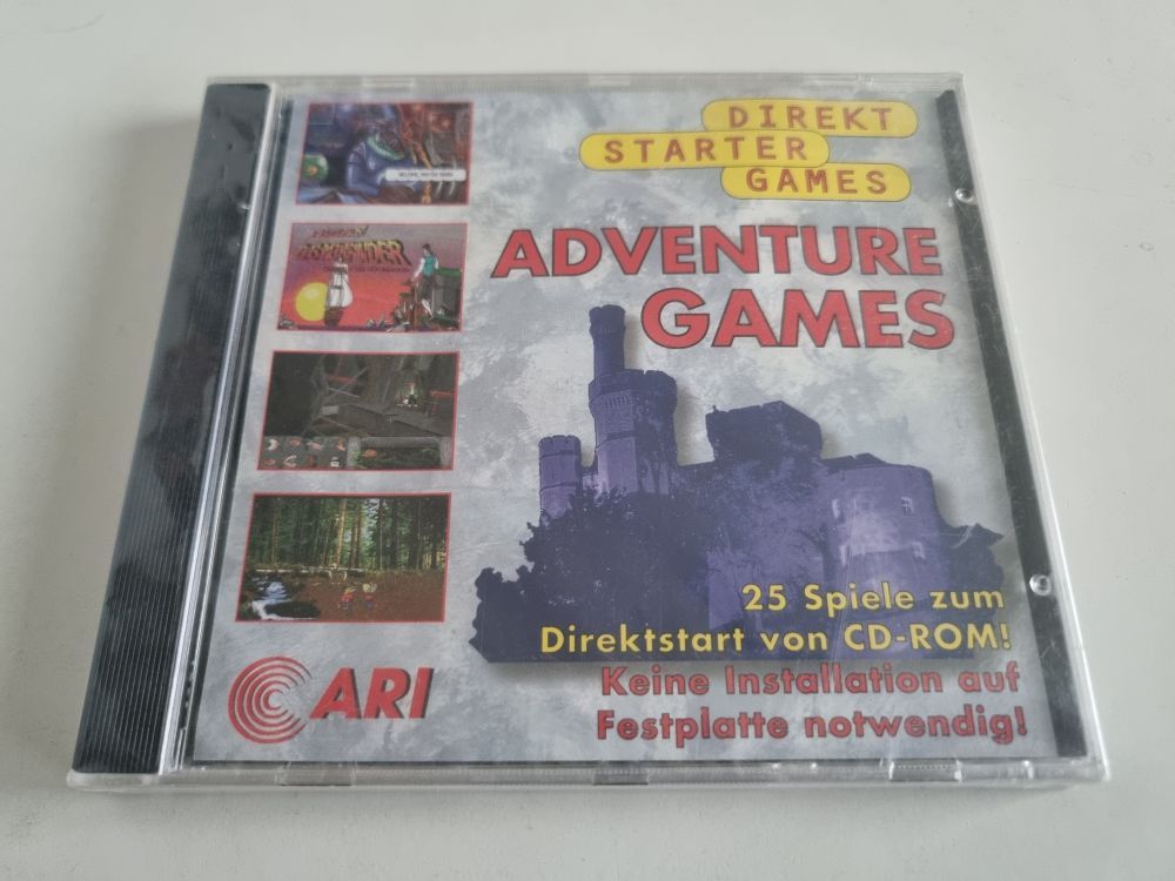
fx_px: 883
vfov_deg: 53.1
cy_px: 440
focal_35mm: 26
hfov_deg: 67.3
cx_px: 588
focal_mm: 5.4
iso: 640
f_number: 1.8
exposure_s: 1/50
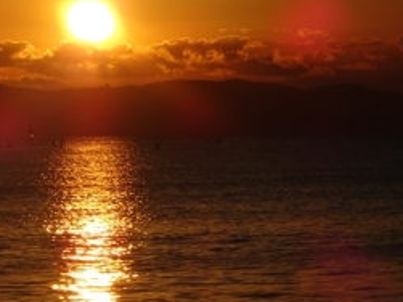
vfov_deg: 4.7
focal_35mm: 317
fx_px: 3689
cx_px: 63
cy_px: 63
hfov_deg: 6.2
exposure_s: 1/2000
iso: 80
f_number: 6.3
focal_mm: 27.16
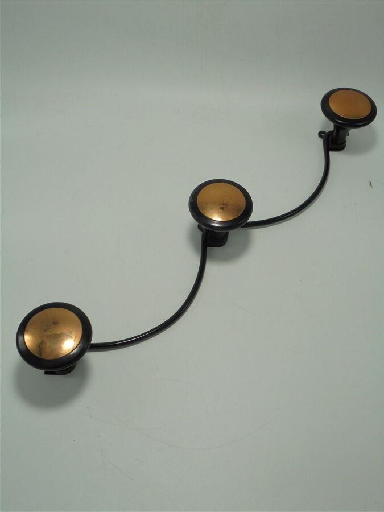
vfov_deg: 49.0
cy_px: 256
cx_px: 192
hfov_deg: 37.7
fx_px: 562
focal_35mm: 38
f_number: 4.2
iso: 100
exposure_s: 1/160
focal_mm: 6.9
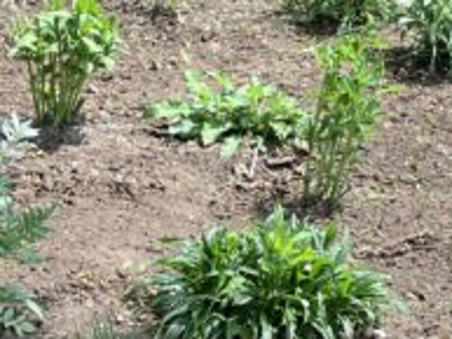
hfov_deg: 12.7
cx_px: 160
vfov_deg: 9.5
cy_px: 309
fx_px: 2025
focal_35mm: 155
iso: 32
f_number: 1.8
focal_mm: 3.99
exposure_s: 1/463
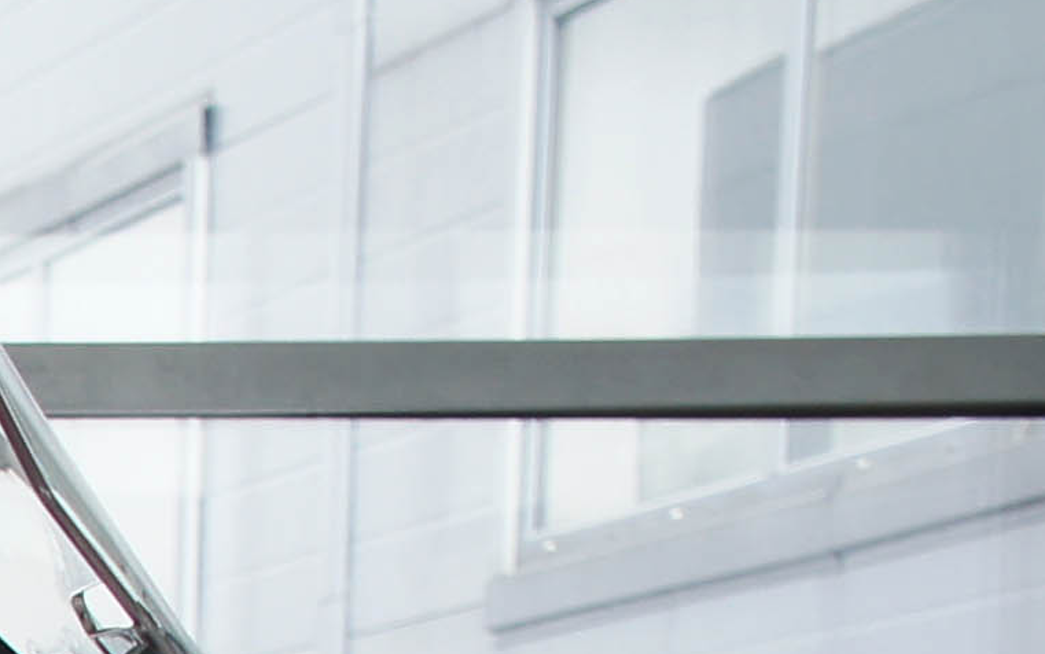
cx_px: -1649
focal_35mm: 246
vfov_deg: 5.0
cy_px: 2025
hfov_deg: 7.8
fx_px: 7016
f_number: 6.3
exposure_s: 1/160
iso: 200
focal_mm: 25
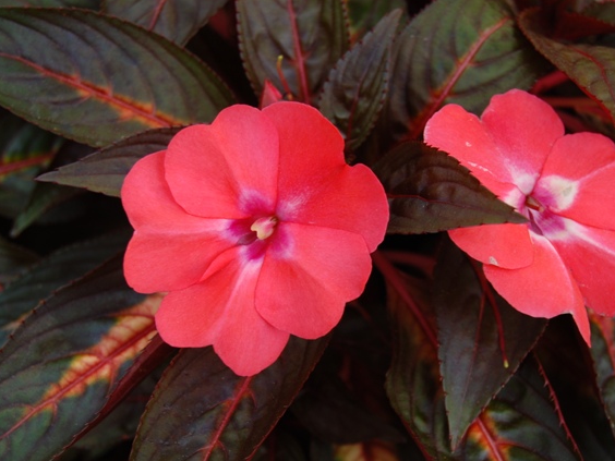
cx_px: 342
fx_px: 1510
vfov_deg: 17.4
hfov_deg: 23.0
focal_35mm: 85
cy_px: 231
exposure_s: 1/100
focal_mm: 52
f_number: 8
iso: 200
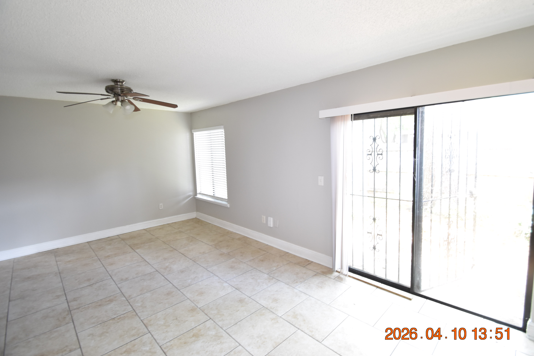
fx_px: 237
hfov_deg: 96.7
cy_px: 173
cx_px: 280
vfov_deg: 73.7
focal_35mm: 16
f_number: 3.5
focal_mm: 10
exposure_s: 1/20
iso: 800
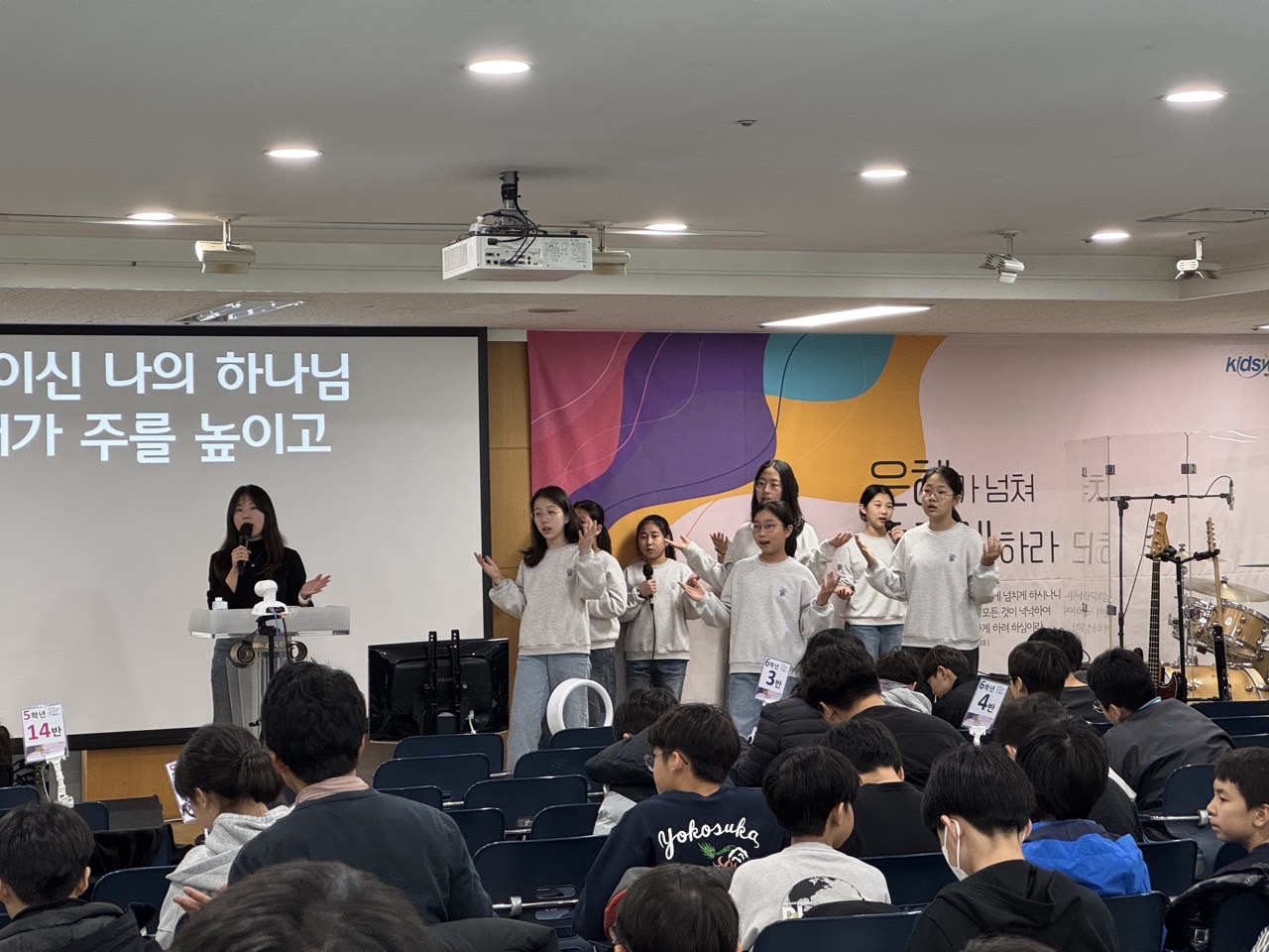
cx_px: 634
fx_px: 2823
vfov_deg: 19.1
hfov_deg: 25.3
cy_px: 476
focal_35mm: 77
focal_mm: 9
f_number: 2.8
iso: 250
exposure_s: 1/60
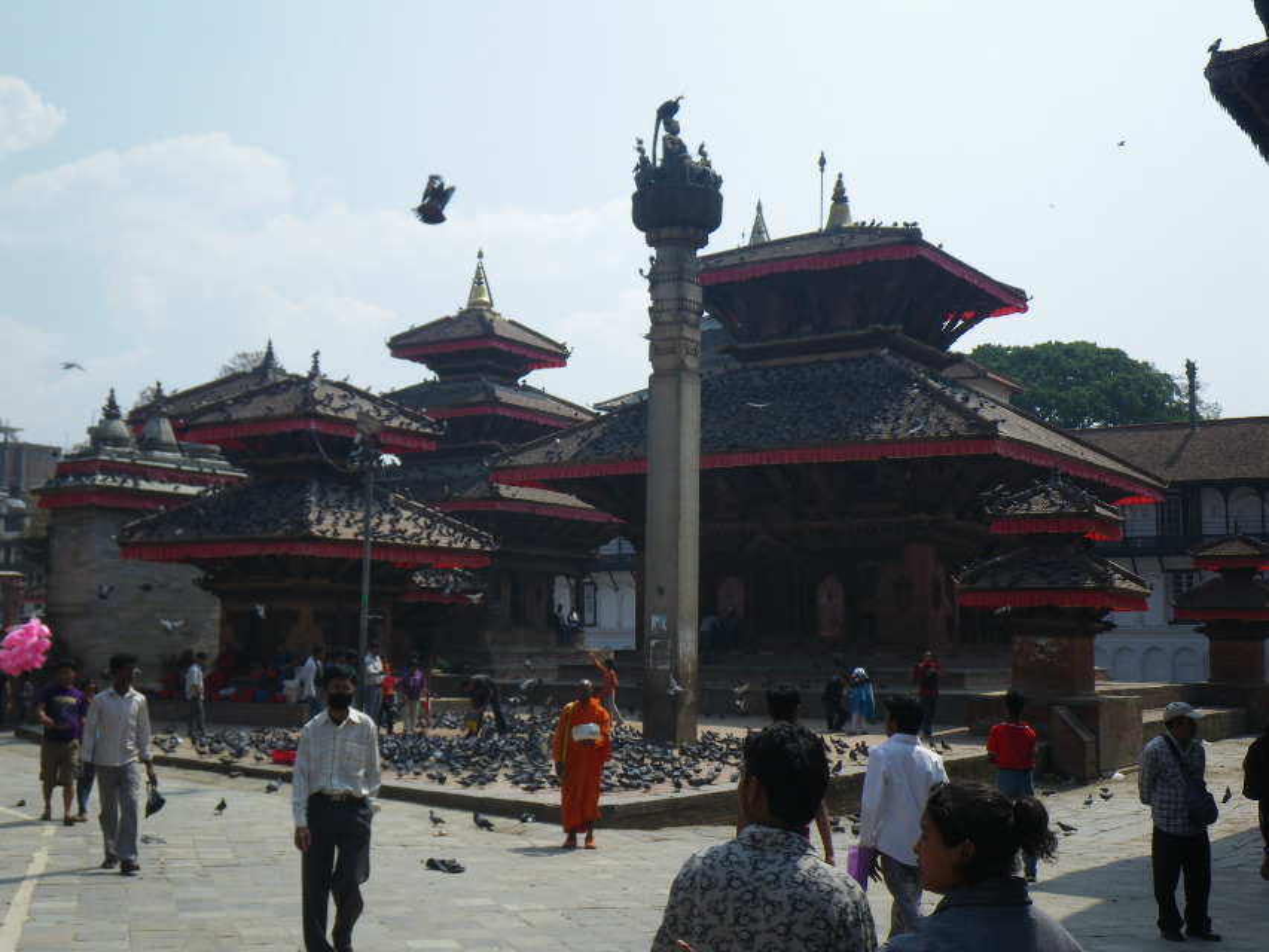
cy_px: 476
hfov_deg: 44.8
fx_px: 1540
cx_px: 634
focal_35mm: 42
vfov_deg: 34.4
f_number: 5
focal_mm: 7.5
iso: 50
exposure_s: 1/320
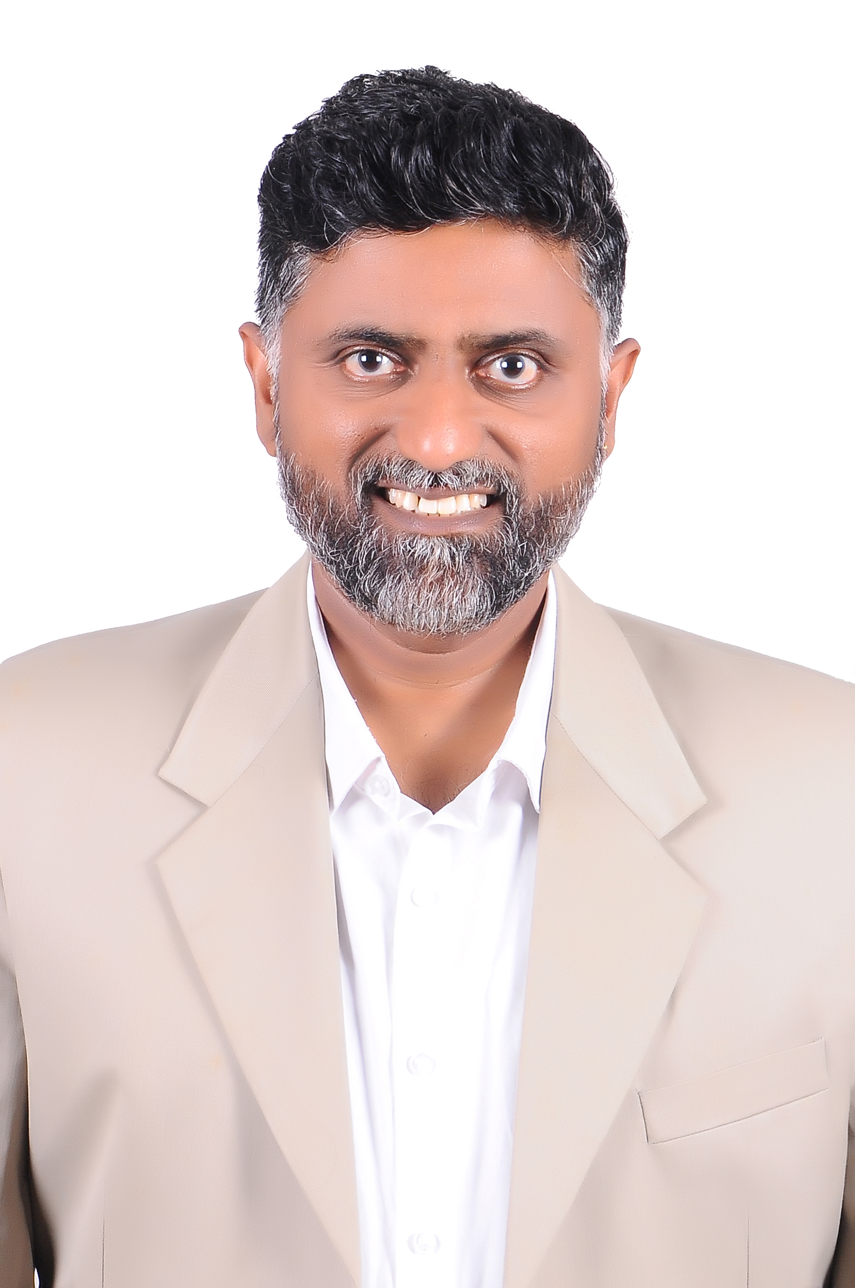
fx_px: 3321
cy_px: 644
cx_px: 428
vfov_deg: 21.9
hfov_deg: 14.7
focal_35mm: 93
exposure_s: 1/125
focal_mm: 62
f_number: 13
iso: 320
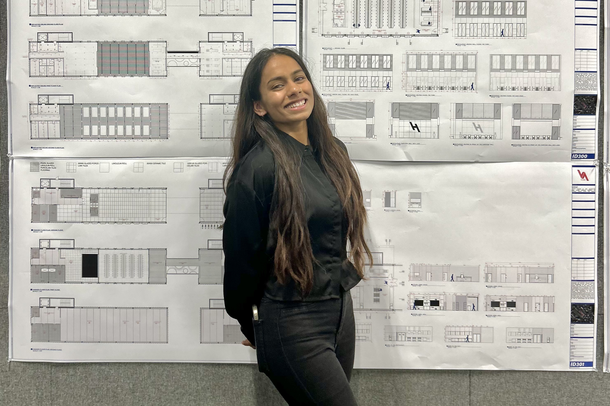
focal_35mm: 70
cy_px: 203
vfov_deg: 19.4
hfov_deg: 28.9
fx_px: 1185
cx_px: 305
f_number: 2.8
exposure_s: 1/100
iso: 400
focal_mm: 70
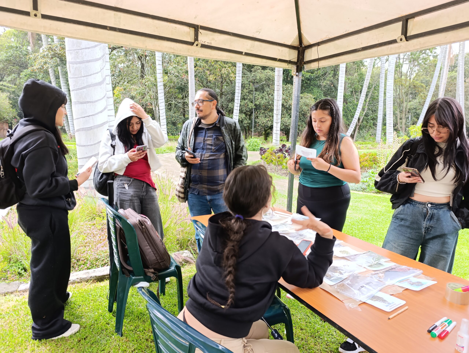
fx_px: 312
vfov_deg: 59.0
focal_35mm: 23
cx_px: 234
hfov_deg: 73.8
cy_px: 176
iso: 500
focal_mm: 6.14
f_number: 1.6
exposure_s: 1/120
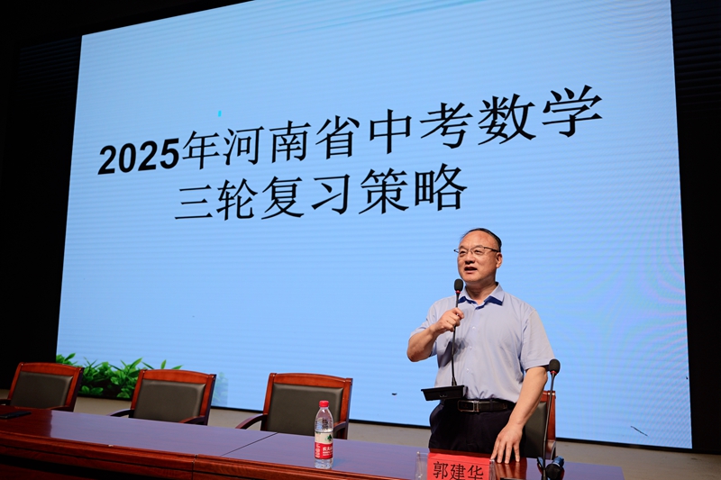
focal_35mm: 28
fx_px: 561
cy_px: 240
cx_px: 360
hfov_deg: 65.5
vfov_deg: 46.4
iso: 125
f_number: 2.8
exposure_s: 1/320
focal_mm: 28
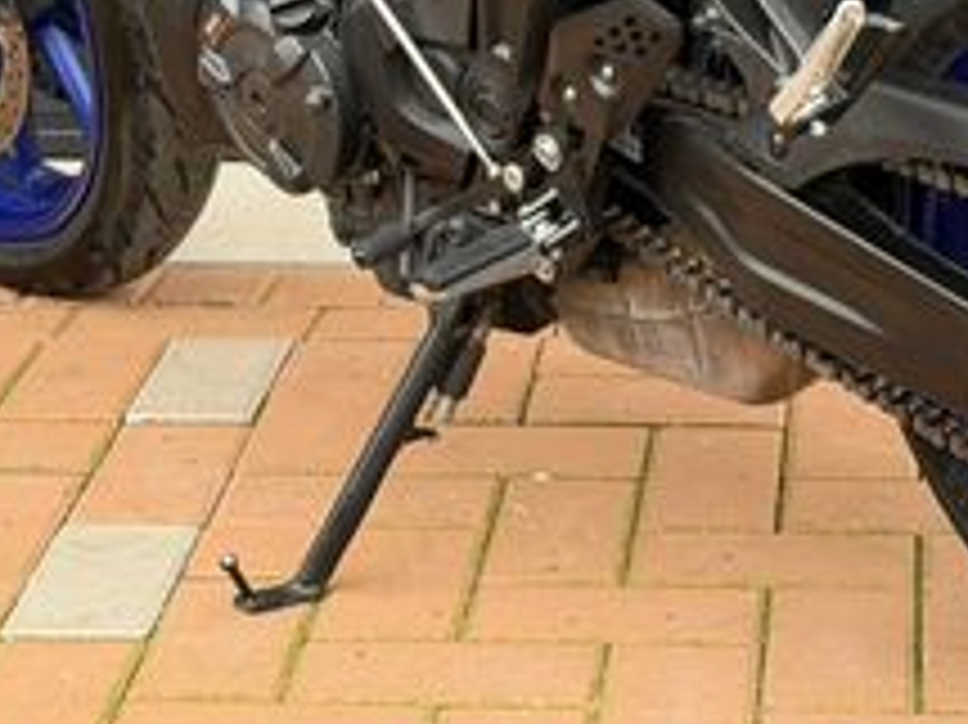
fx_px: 3997
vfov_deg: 10.1
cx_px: 738
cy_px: -292
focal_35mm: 143
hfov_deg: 13.8
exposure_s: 1/237
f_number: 1.78
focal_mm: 6.76
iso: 64
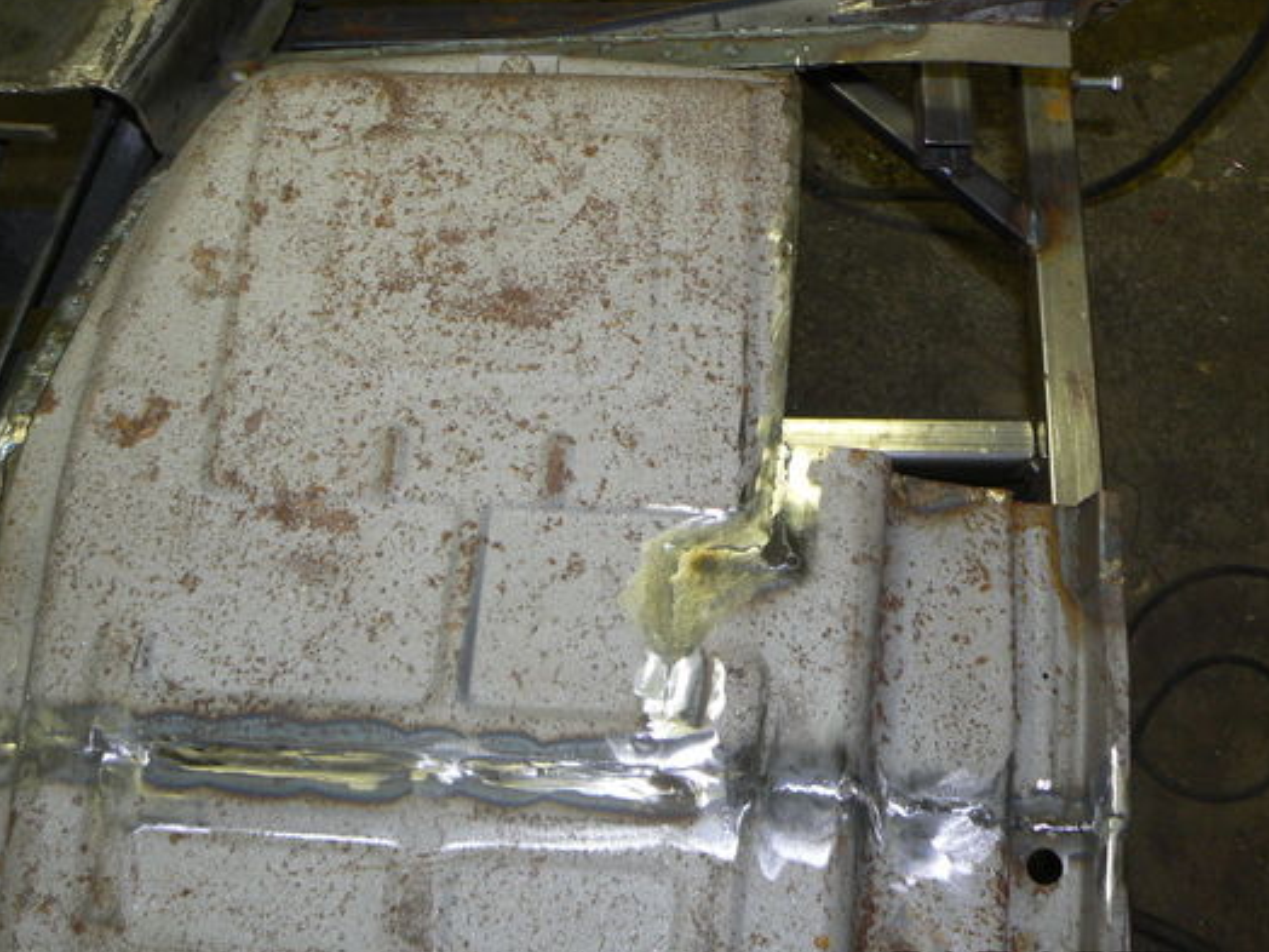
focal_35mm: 44
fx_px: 1613
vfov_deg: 32.8
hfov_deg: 42.8
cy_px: 409
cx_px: 518
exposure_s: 1/30
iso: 100
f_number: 2.8
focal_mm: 6
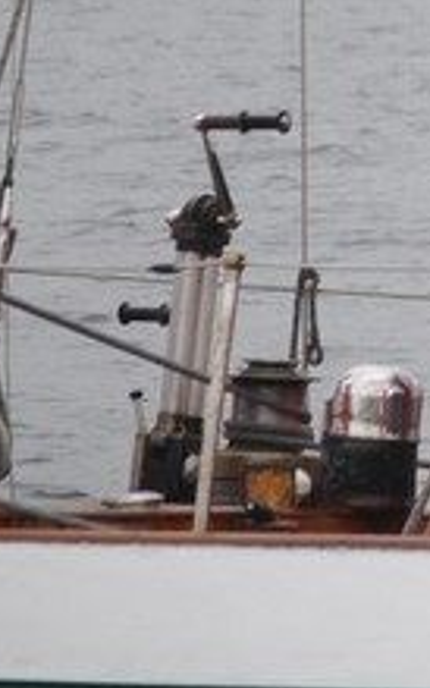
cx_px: 1255
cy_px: -129
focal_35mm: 659
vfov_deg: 3.2
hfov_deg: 2.0
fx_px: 12350
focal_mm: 105
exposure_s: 1/500
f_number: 5.6
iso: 200
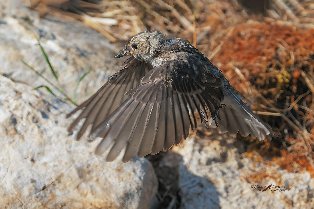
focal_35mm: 759
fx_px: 6620
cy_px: 104
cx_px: 157
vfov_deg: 1.8
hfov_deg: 2.7
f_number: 9
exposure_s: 1/1600
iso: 1000
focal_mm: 506
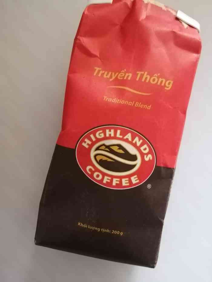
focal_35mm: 27
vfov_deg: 65.3
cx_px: 106
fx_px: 220
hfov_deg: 51.4
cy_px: 141
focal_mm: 3.62
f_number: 1.8
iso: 500
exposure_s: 1/20
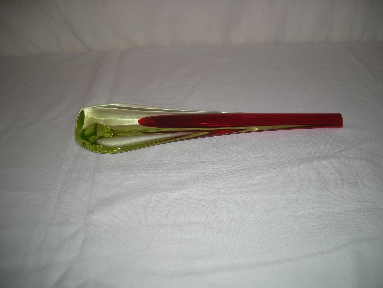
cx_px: 192
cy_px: 144
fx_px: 387
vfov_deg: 40.7
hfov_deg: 52.6
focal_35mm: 35
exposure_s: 1/50
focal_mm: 5.7
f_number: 2.8
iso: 50
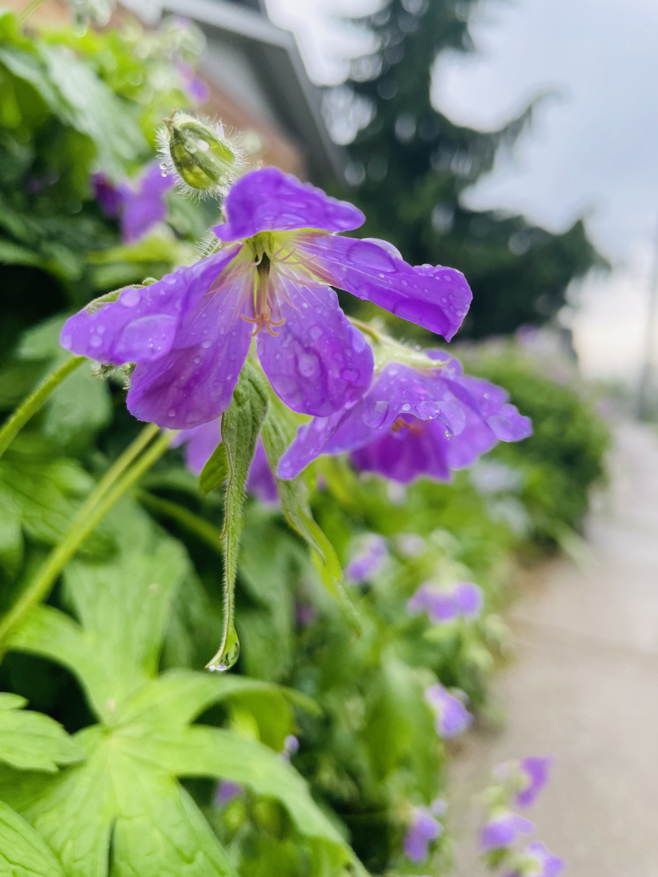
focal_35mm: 26
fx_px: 659
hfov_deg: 53.1
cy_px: 438
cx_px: 329
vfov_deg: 67.3
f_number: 1.6
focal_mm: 4.2
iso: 32
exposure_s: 1/643
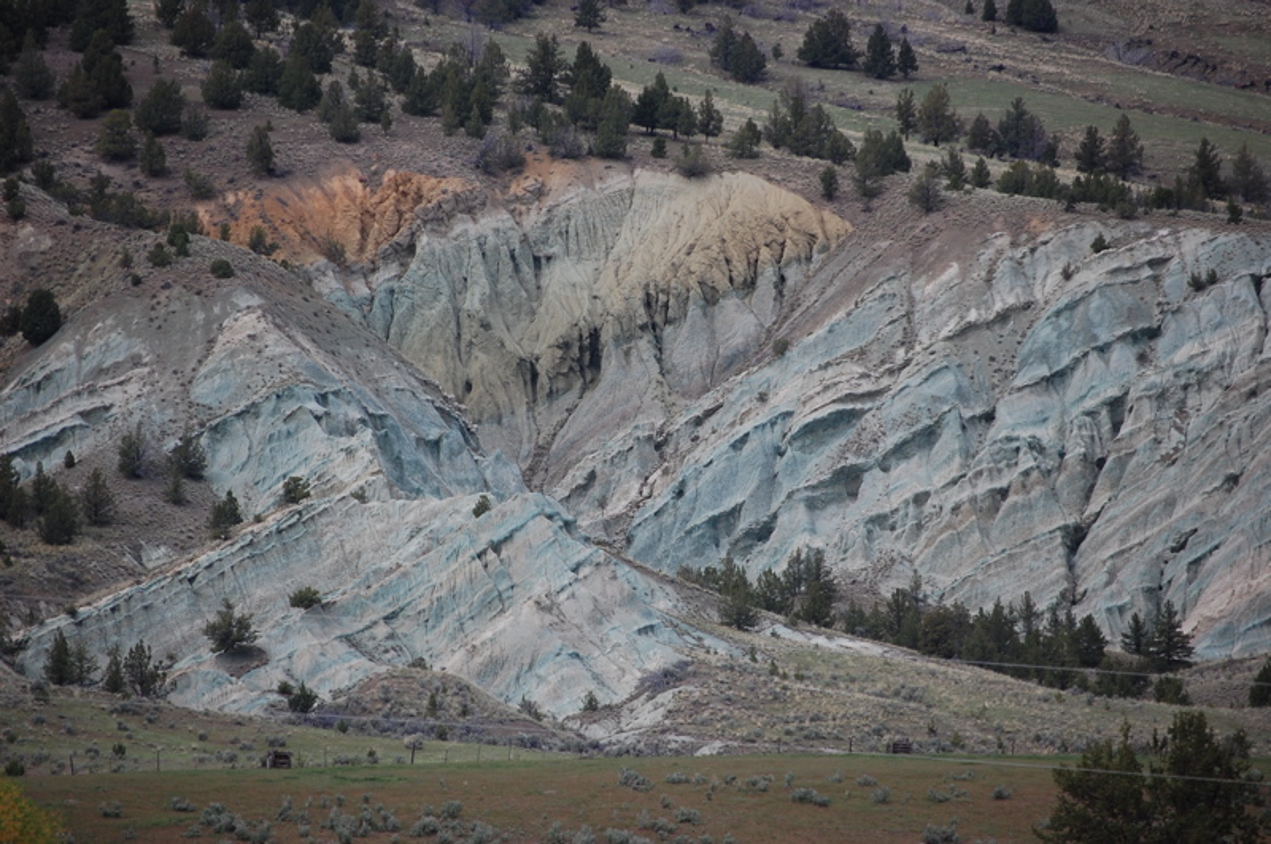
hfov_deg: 9.5
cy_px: 422
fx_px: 7668
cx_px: 636
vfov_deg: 6.3
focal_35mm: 218
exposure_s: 1/1600
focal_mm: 145
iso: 400
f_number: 5.3
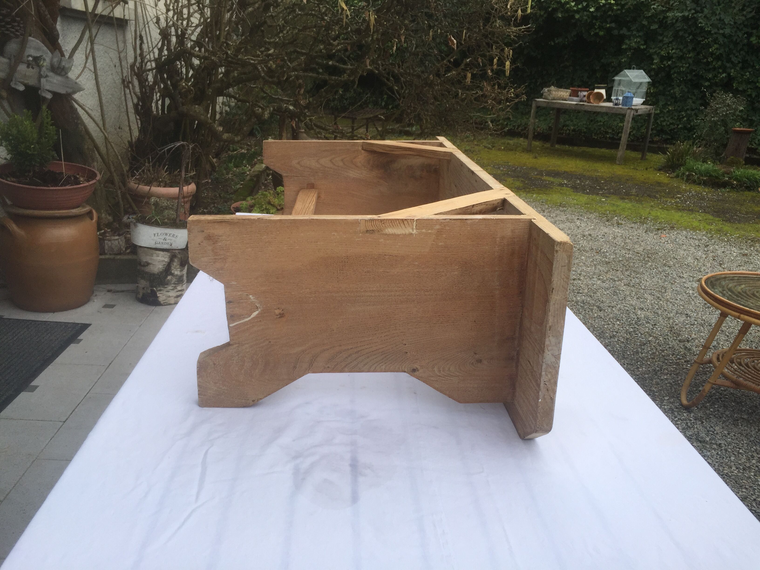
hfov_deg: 61.7
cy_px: 285
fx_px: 637
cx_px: 380
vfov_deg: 48.2
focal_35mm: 29
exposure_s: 1/842
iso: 32
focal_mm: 4.15
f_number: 2.2
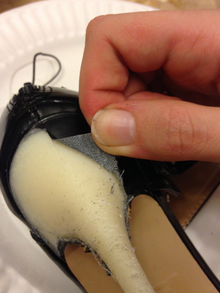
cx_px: 113
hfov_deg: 40.7
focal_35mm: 35
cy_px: 143
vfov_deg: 52.6
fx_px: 297
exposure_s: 1/20
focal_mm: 4.12
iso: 160
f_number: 2.4
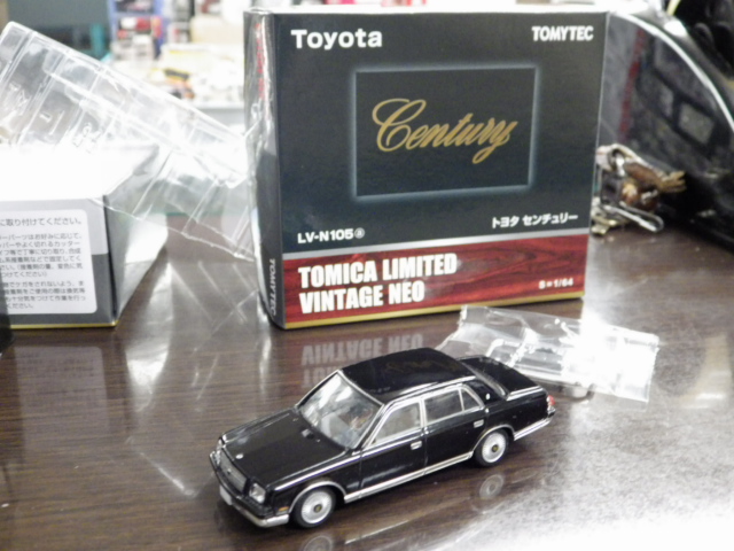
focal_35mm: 41
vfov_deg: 35.1
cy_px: 276
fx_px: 869
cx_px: 367
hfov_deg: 45.8
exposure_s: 1/25
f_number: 3.6
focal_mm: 7.4
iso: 1000
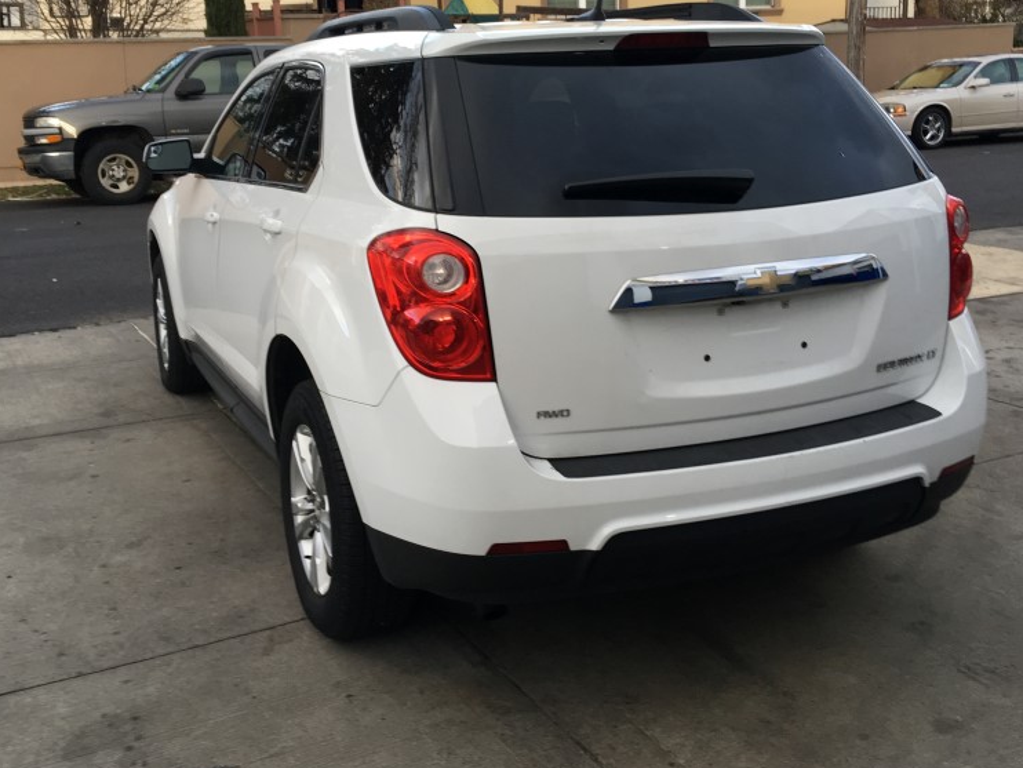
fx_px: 1182
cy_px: 279
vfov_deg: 35.7
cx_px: 494
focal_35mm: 40
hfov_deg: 46.8
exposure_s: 1/100
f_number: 2.2
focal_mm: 4.15
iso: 40
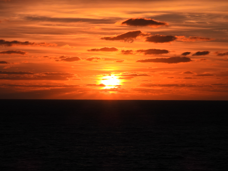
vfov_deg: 8.7
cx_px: 114
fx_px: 1120
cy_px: 86
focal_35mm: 170
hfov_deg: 11.6
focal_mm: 30.3
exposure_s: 1/2000
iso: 100
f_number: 7.1
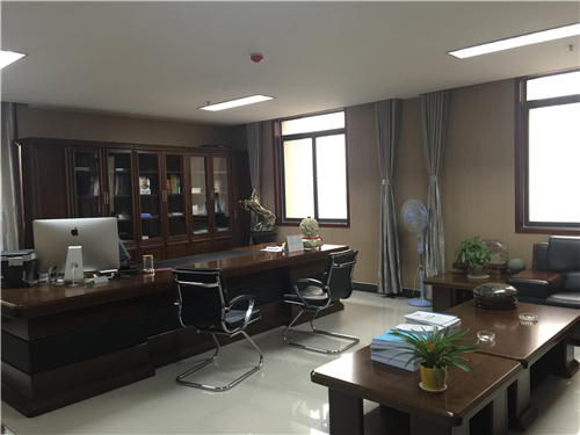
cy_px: 218
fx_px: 486
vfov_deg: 48.2
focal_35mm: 29
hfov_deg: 61.7
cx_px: 290
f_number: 2.2
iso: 125
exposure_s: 1/17
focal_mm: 4.15
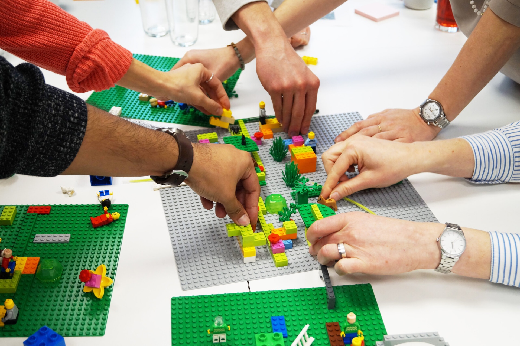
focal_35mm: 45
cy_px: 173
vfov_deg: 29.8
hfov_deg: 43.6
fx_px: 650
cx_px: 260
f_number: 4.5
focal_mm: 30
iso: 400
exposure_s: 1/160
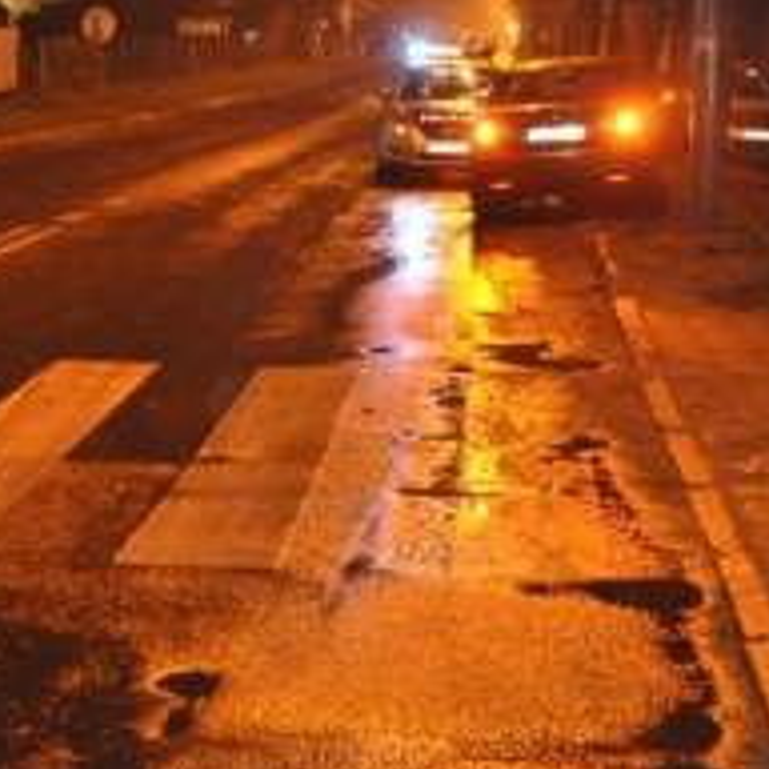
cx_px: 328
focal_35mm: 85
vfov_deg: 20.3
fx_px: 2136
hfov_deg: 20.4
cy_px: 268
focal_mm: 32
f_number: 5.6
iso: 3200
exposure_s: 1/10
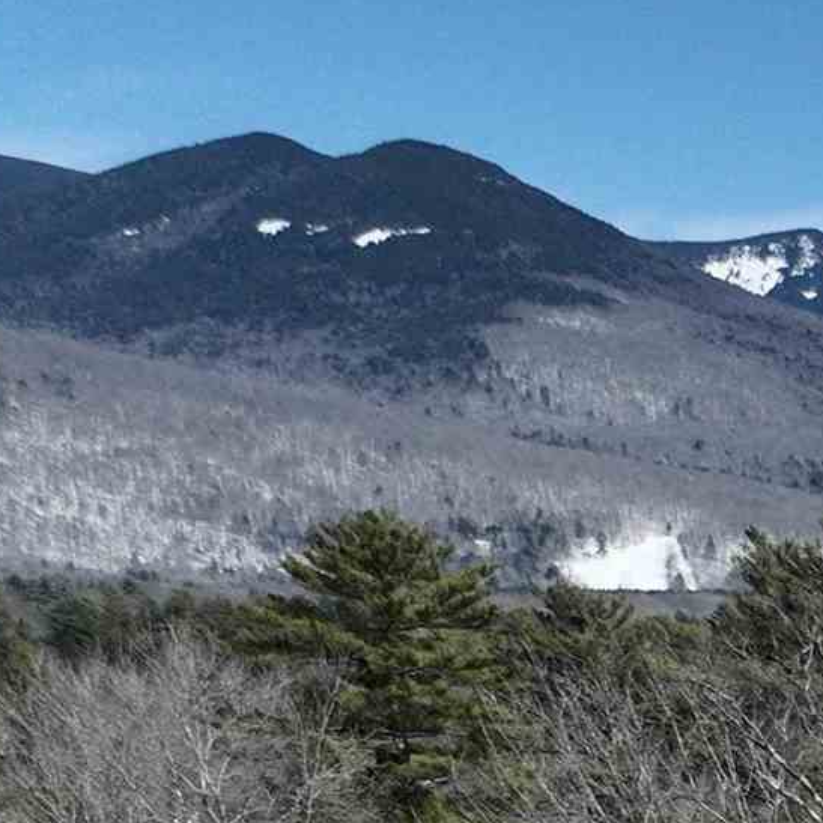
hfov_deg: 11.2
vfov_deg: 12.7
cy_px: 1699
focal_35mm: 119
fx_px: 3201
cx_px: 2194
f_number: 2.8
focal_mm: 12.29
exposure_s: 1/5000
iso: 110
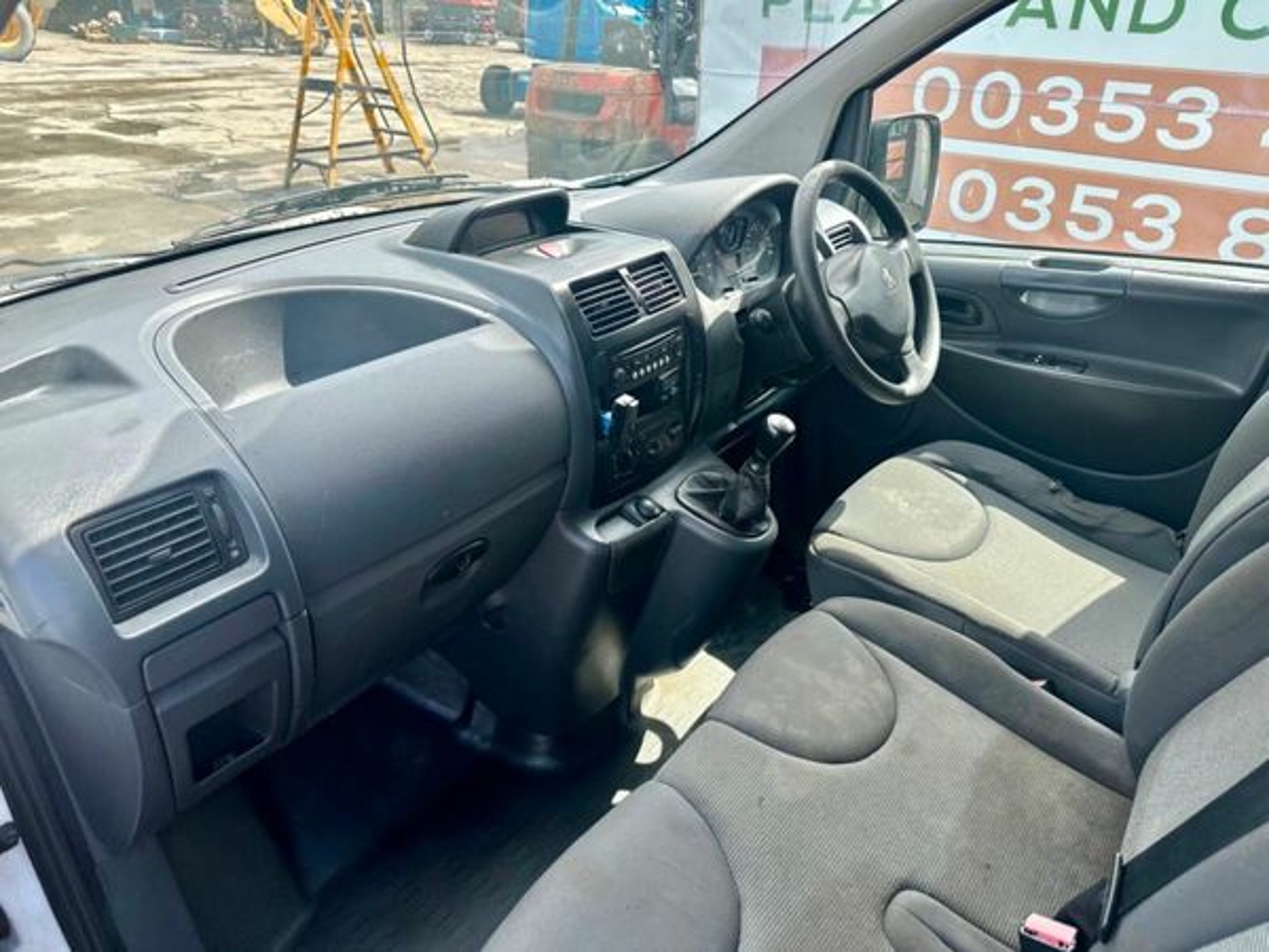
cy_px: 476
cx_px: 634
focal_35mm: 24
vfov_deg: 56.8
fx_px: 880
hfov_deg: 71.6
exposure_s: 1/762
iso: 80
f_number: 1.78
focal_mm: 6.86
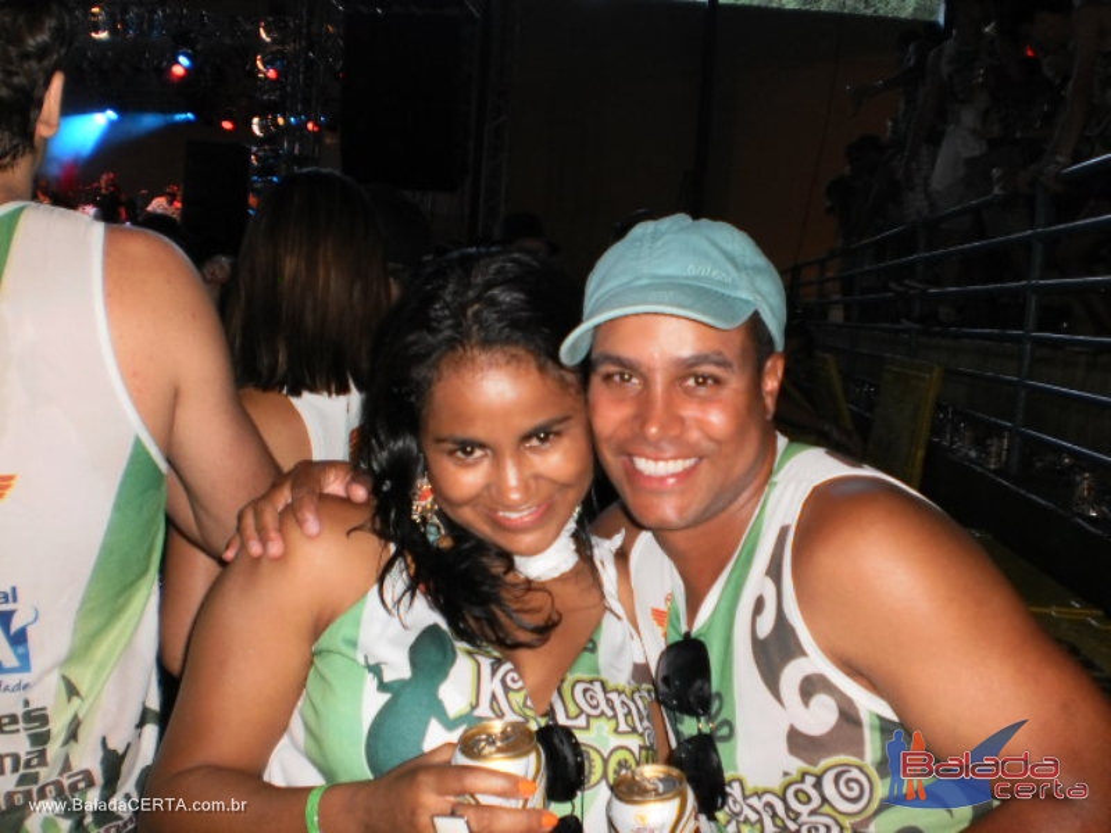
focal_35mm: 36
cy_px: 416
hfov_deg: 51.4
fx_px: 1155
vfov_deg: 39.7
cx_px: 556
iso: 125
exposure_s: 1/30
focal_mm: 6.3
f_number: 3.1
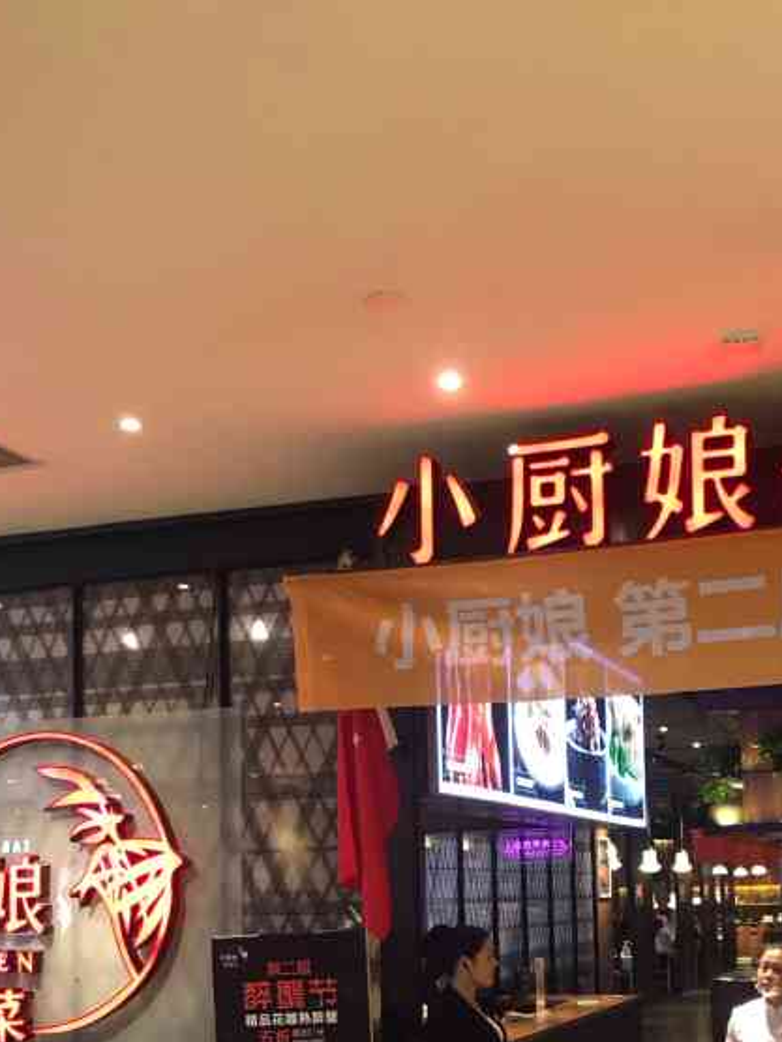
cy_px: 782
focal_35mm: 47
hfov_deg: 30.8
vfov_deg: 39.3
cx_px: 484
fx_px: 1416
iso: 40
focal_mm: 3.99
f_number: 1.8
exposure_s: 1/17
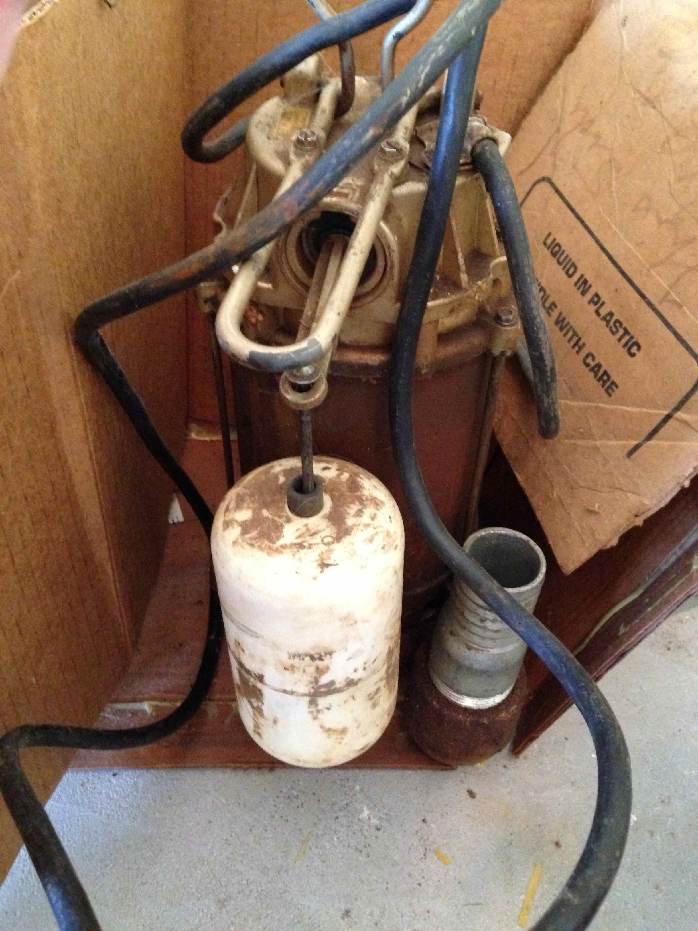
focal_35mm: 33
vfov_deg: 55.4
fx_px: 887
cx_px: 349
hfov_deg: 42.9
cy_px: 466
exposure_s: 1/15
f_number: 2.4
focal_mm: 4.12
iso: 800
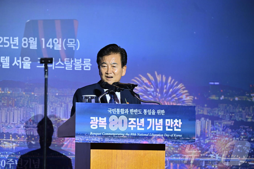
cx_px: 127
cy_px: 84
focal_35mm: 200
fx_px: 1411
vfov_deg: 6.9
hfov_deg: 10.3
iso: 1600
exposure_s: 1/250
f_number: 4
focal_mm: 200
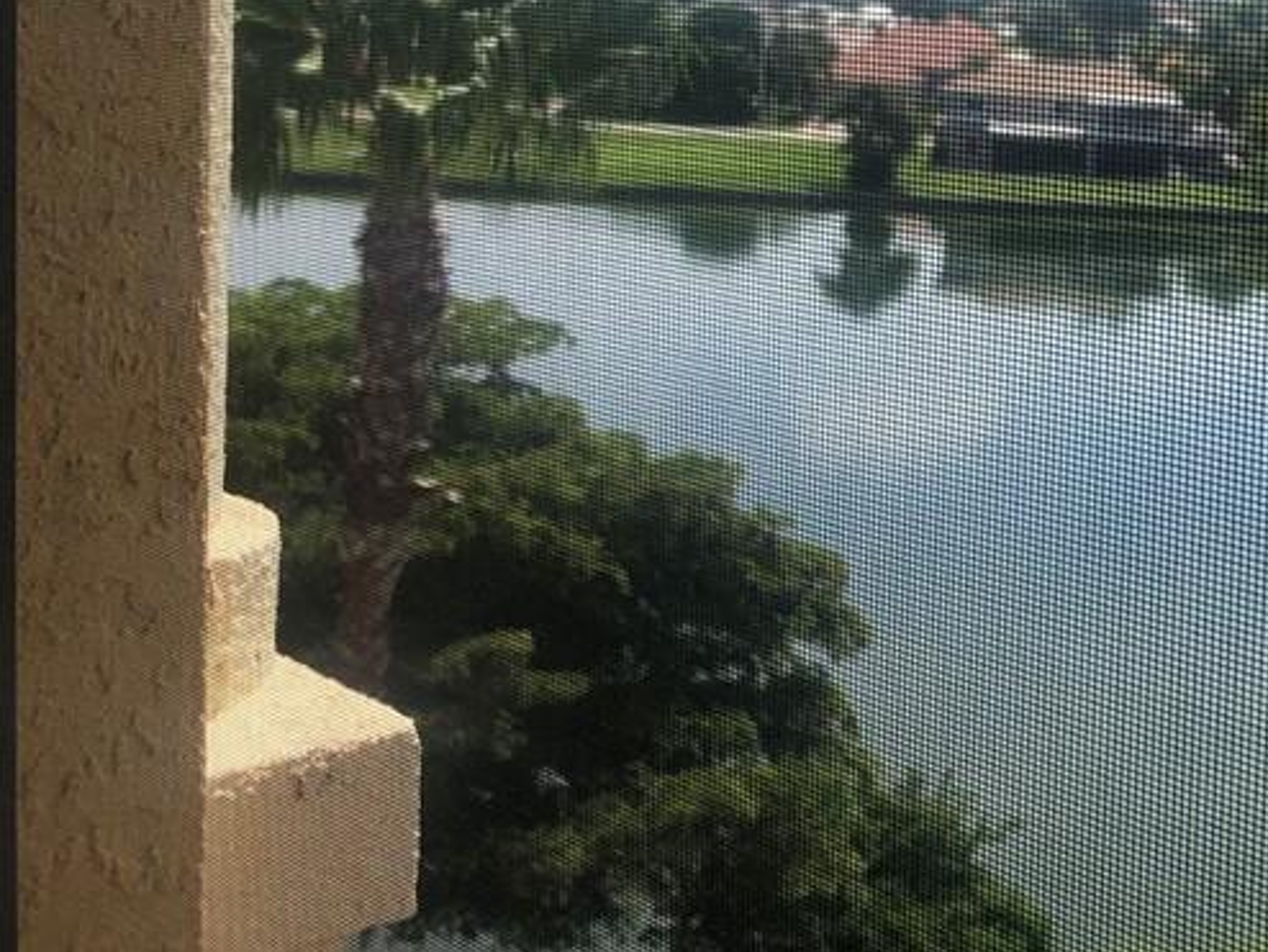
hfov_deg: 30.8
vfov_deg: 24.8
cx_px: 1271
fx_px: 2126
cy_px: 192
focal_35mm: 58
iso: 20
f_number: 1.8
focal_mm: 4
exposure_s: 1/1845
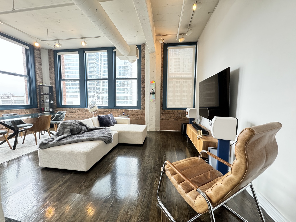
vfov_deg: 85.7
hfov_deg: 102.1
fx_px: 120
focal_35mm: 14
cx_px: 148
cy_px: 111
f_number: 2.2
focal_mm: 2.22
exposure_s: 1/120
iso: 250
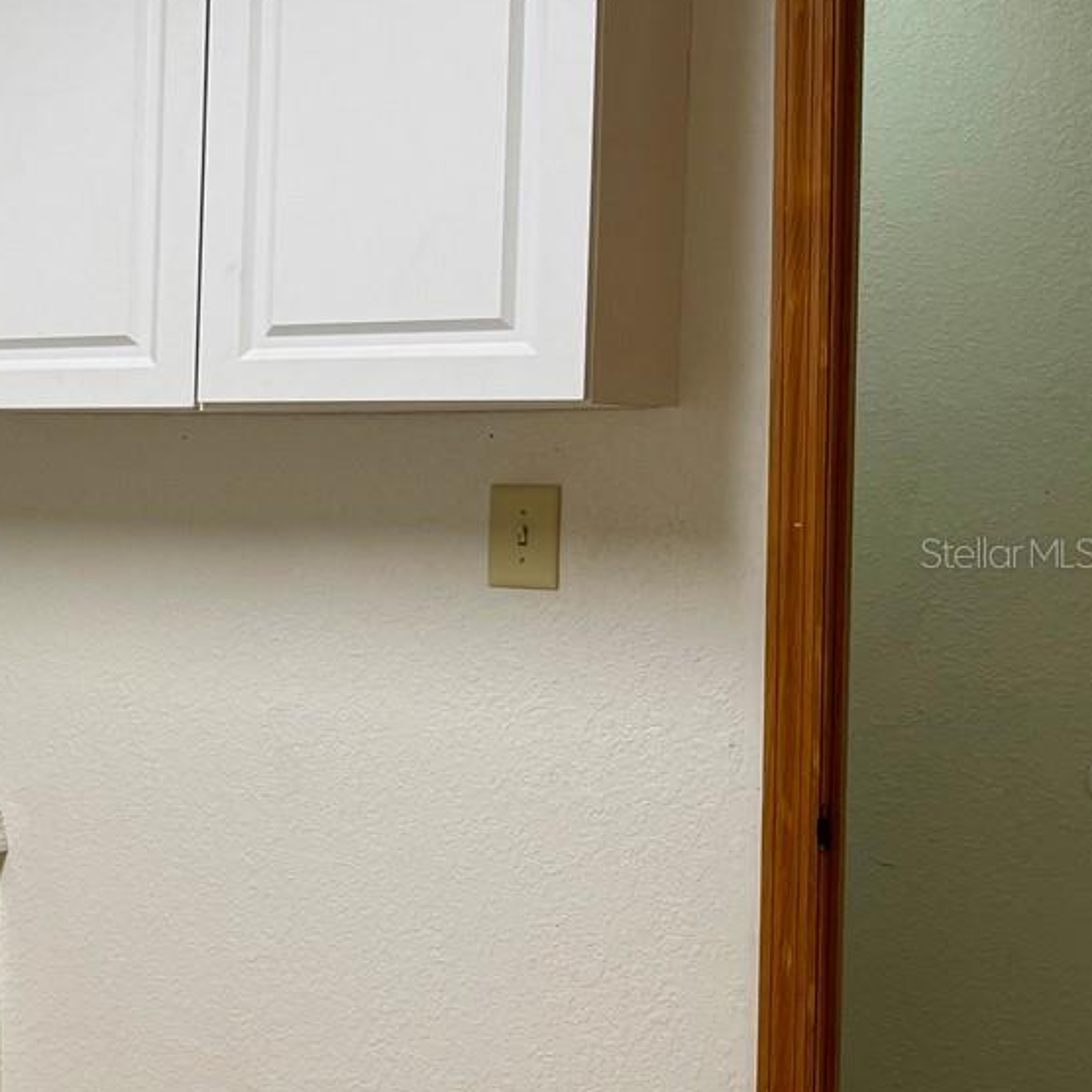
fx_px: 2177
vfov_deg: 28.2
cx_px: -465
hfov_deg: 23.5
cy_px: 552
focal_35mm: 61
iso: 100
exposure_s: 1/120
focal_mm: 6.76
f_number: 1.78
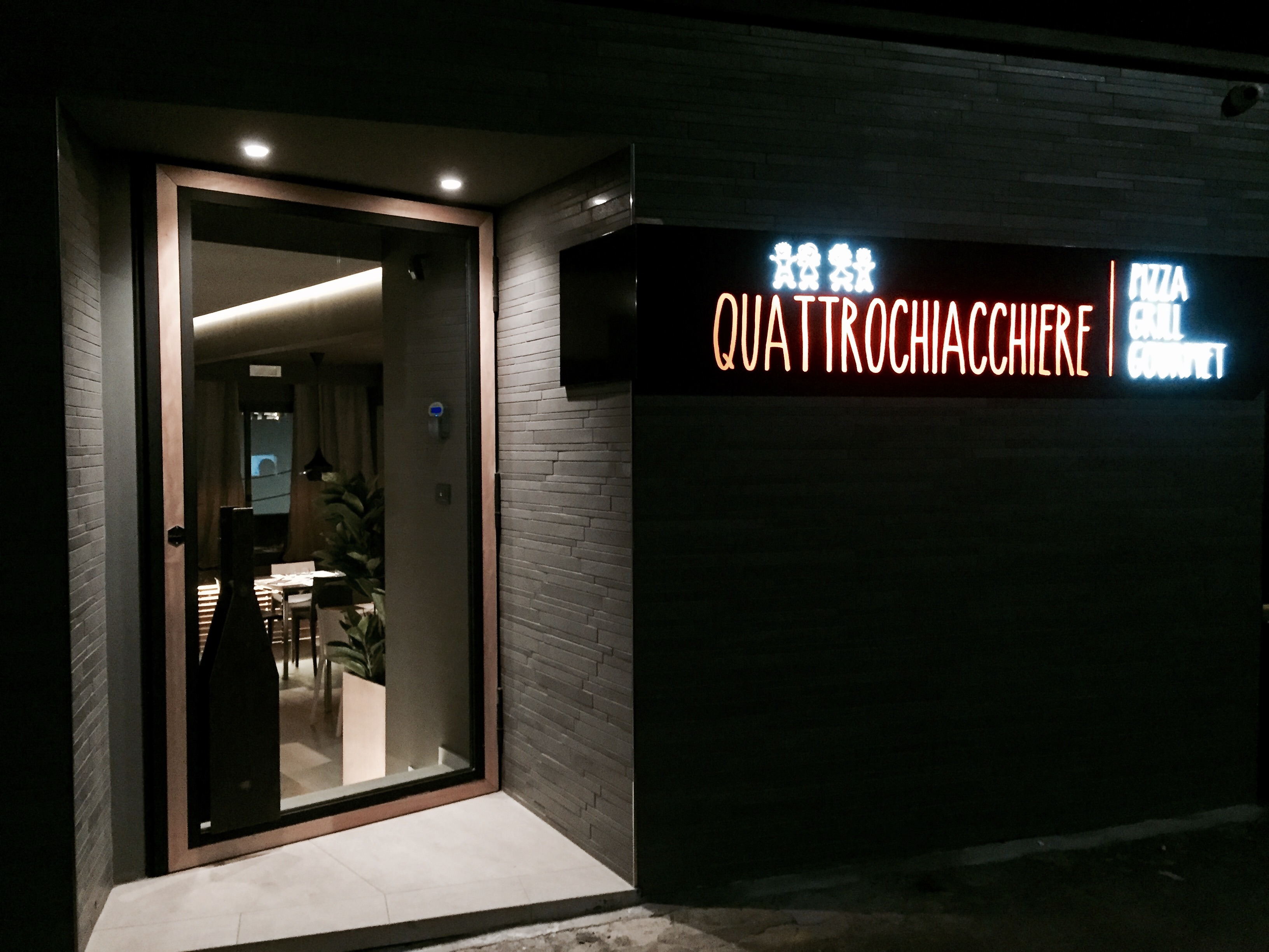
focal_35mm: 29
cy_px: 476
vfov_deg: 48.2
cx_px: 634
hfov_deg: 61.7
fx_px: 1063
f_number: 2.2
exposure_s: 1/17
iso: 400
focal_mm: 4.15
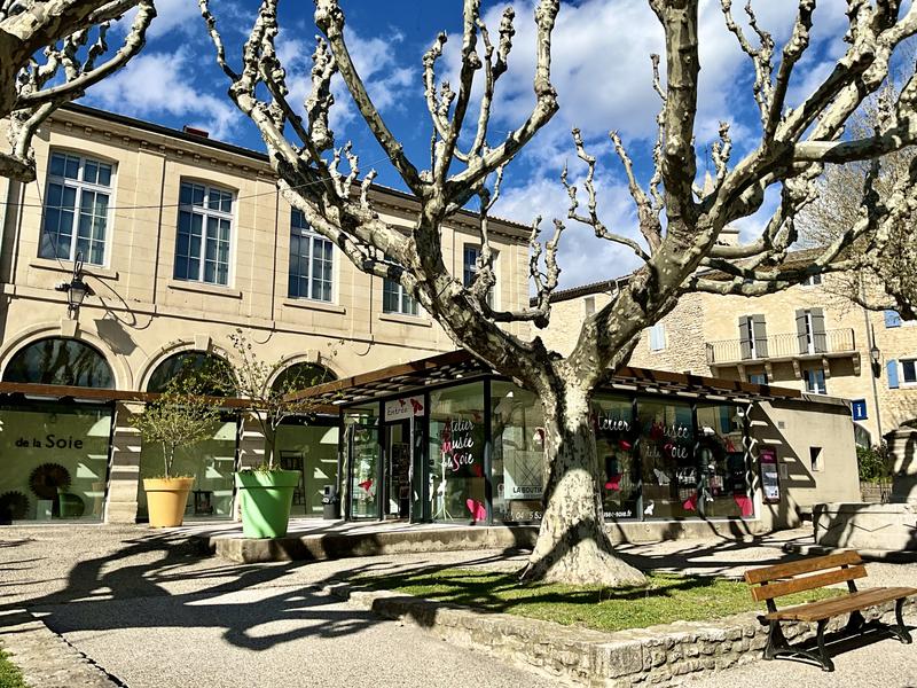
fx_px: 768
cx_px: 458
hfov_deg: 61.7
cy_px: 344
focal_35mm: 29
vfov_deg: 48.2
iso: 25
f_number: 1.8
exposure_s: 1/2667
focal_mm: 3
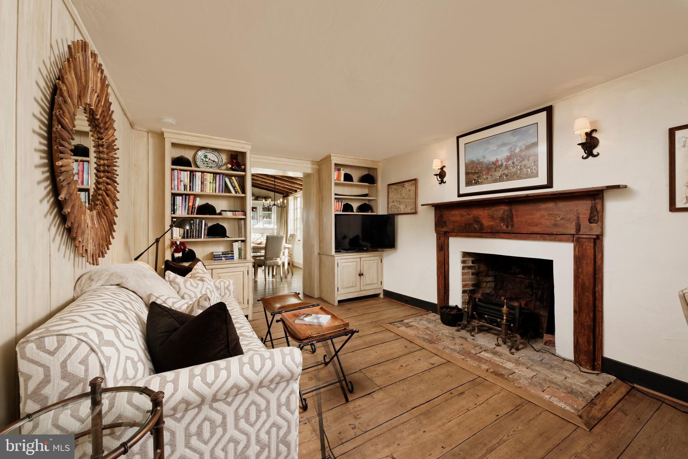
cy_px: 230
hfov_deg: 104.2
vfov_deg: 81.2
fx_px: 268
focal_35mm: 14
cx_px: 344
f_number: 14
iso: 320
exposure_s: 1/13
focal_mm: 14
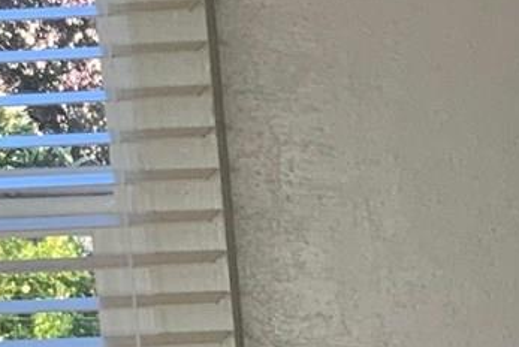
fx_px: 2886
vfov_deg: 6.6
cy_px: 733
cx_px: 646
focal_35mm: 200
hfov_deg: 10.1
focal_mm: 3
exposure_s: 1/120
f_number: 1.8
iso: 25
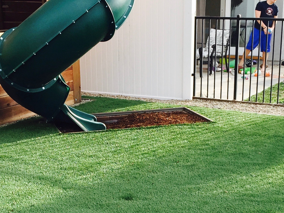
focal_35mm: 76
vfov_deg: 19.1
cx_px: 153
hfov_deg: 25.6
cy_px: 189
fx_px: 624
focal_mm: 4.15
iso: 32
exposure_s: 1/416
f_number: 2.2
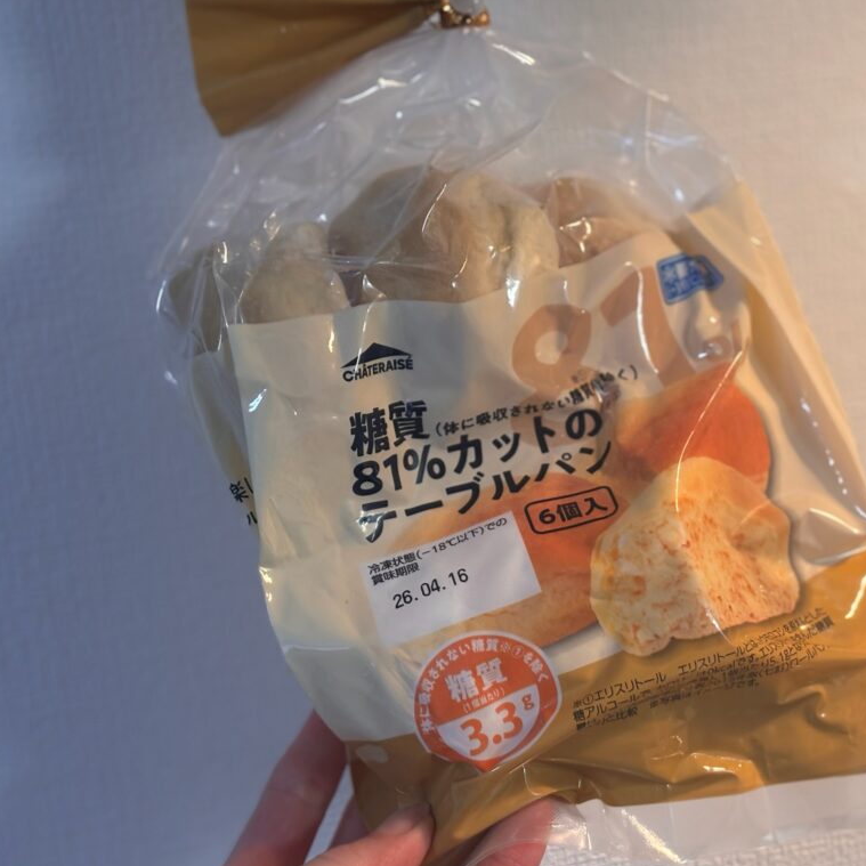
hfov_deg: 27.7
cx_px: 523
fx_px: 1755
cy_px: 435
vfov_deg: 27.7
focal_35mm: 62
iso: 125
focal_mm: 5.96
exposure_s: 1/60
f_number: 1.6
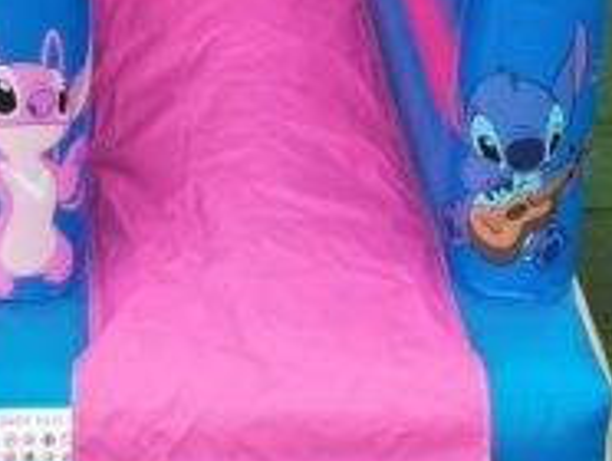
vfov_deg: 10.7
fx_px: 2337
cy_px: -296
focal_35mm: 132
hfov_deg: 14.7
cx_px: 13
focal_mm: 6.72
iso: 120
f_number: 1.7
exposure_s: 1/640
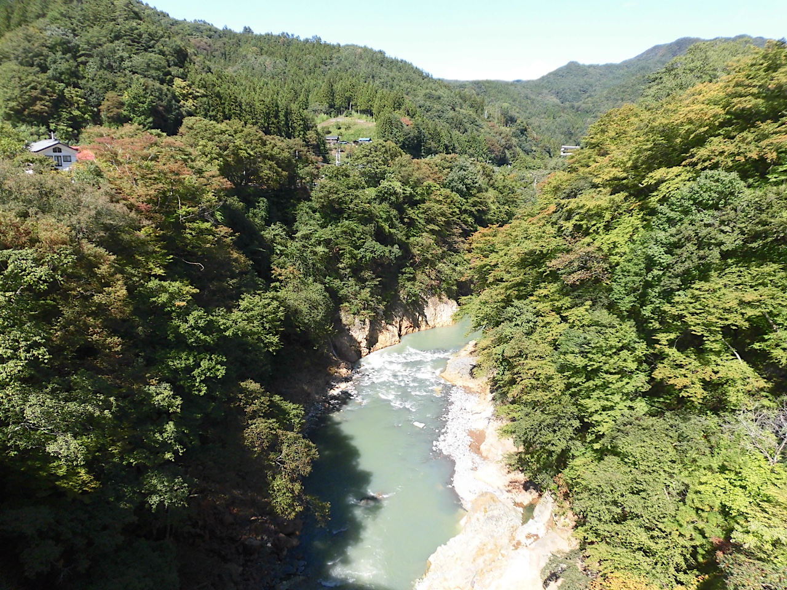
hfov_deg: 71.6
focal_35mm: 24
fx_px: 546
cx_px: 394
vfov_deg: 56.8
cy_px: 295
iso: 100
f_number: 3.1
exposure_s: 1/500
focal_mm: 4.3
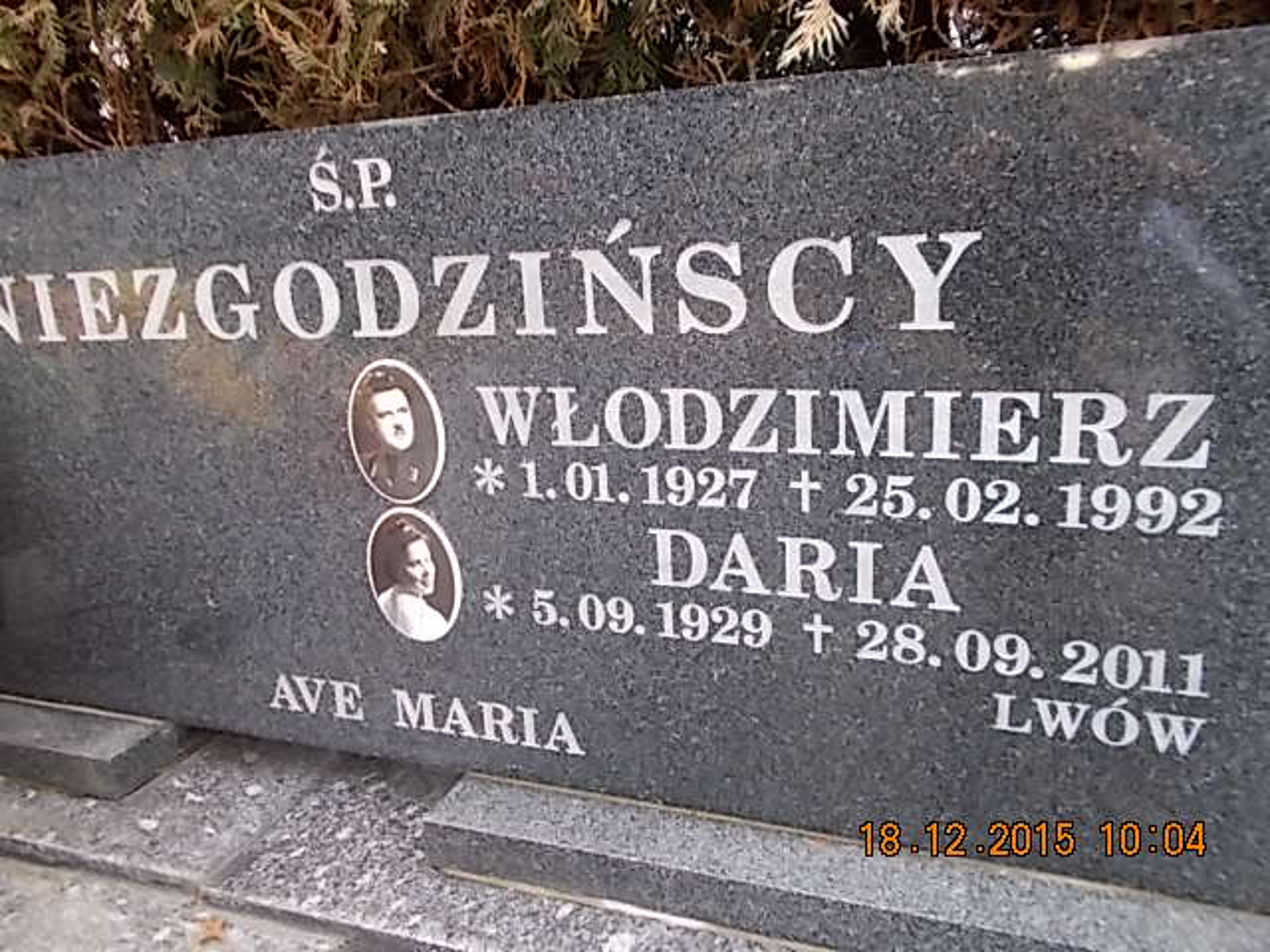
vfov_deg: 53.1
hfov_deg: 67.3
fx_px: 954
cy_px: 476
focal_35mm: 26
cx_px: 635
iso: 125
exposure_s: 1/25
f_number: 3.2
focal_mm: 4.6
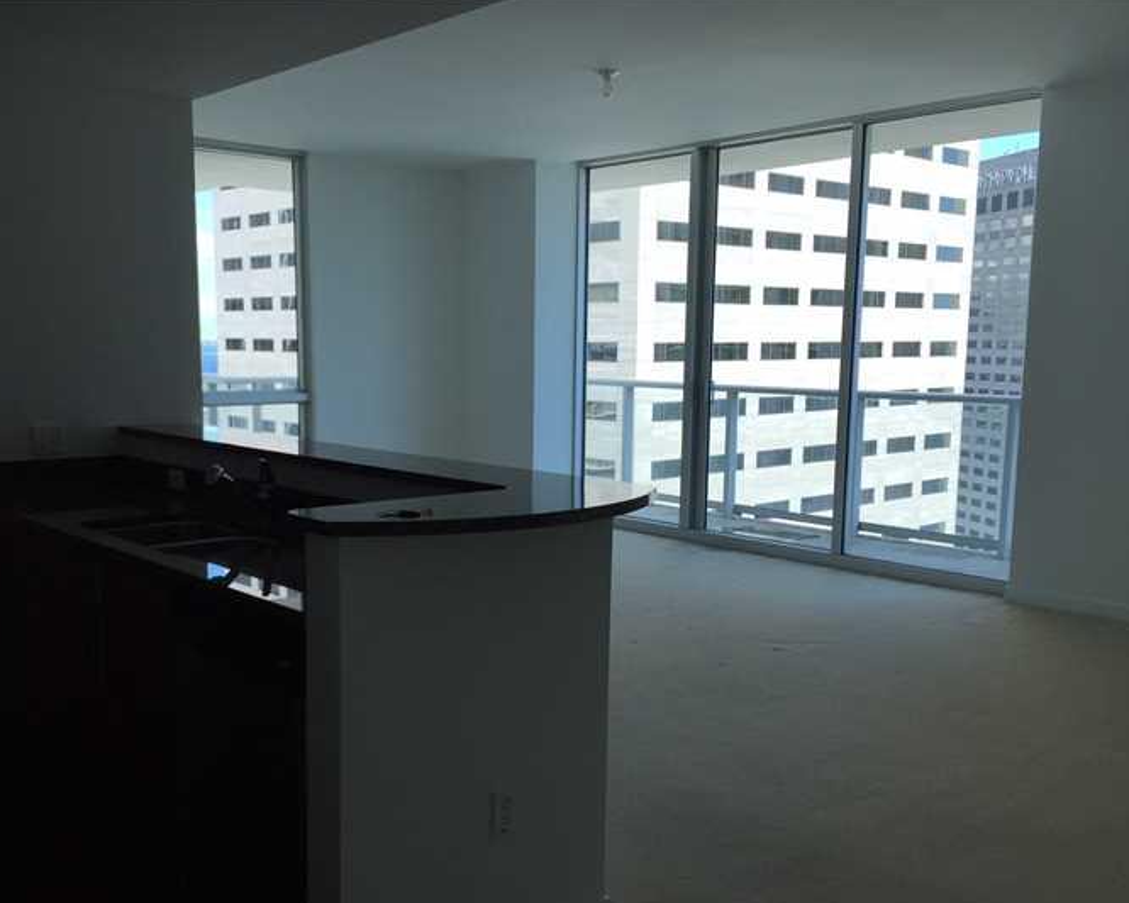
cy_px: 501
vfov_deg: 43.3
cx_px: 488
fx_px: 1136
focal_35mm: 34
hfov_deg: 52.7
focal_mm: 4.15
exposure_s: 1/370
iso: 32
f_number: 2.2
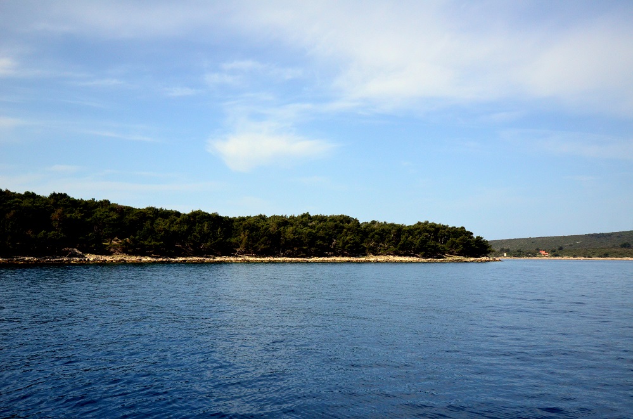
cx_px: 316
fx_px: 631
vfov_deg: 36.7
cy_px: 210
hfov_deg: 53.2
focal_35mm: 36
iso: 900
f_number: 4.5
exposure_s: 1/8000
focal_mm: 24
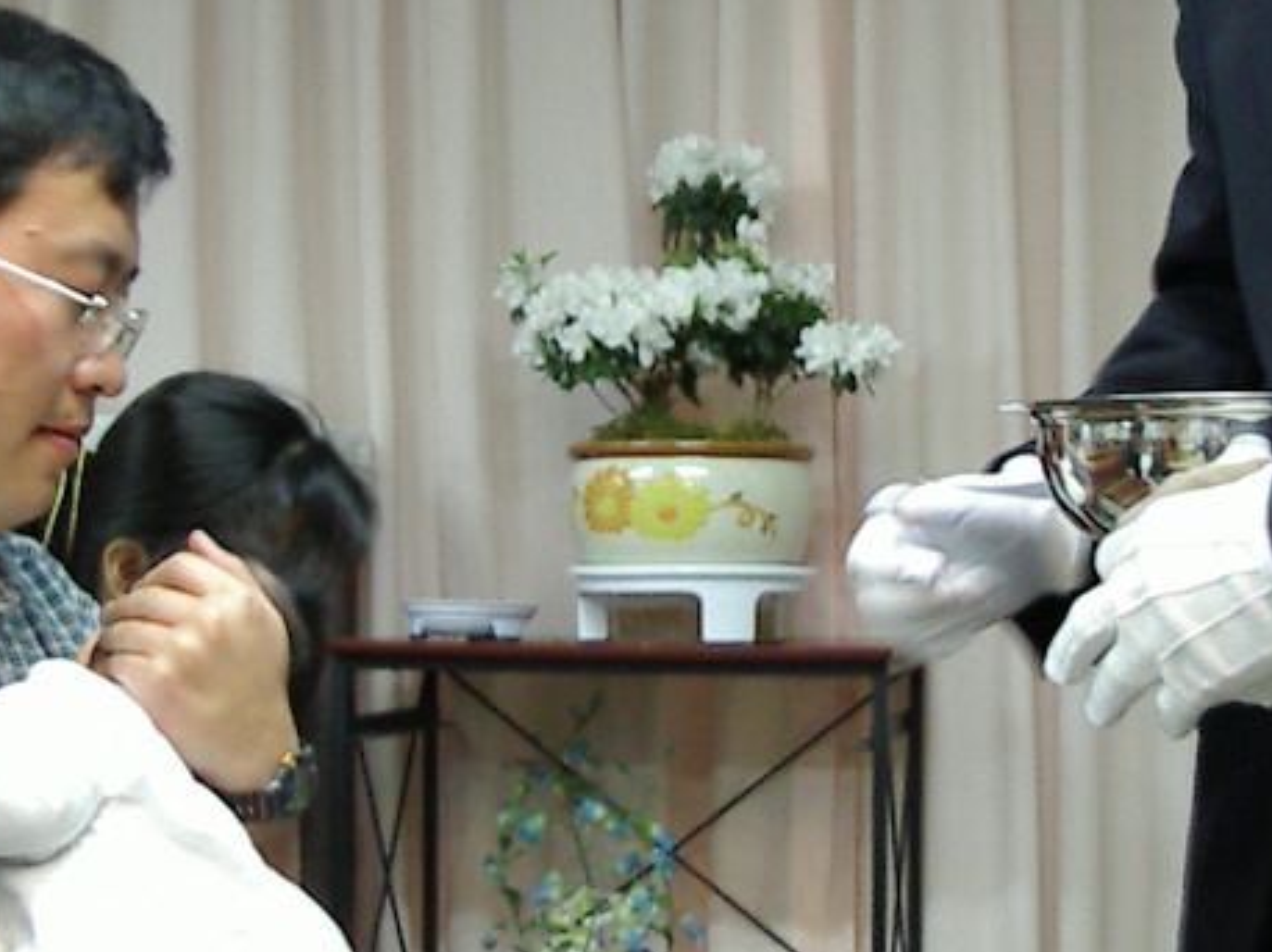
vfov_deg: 17.3
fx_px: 3122
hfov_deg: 23.0
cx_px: 630
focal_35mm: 85
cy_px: 308
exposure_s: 1/13
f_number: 2.6
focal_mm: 5.8
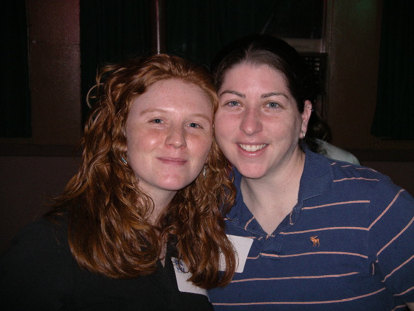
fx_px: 1005
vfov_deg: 17.6
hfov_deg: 23.3
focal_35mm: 84
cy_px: 156
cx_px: 207
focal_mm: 17.4
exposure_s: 1/60
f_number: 3.6
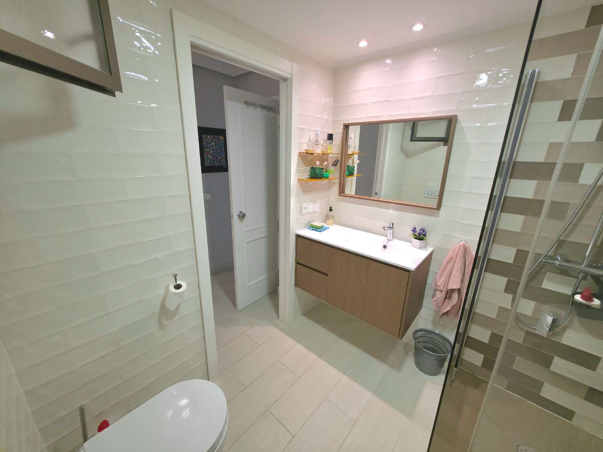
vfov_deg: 89.9
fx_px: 226
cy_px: 226
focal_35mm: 13
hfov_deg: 106.2
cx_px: 302
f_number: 1.9
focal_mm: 2.2
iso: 100
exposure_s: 1/50.3
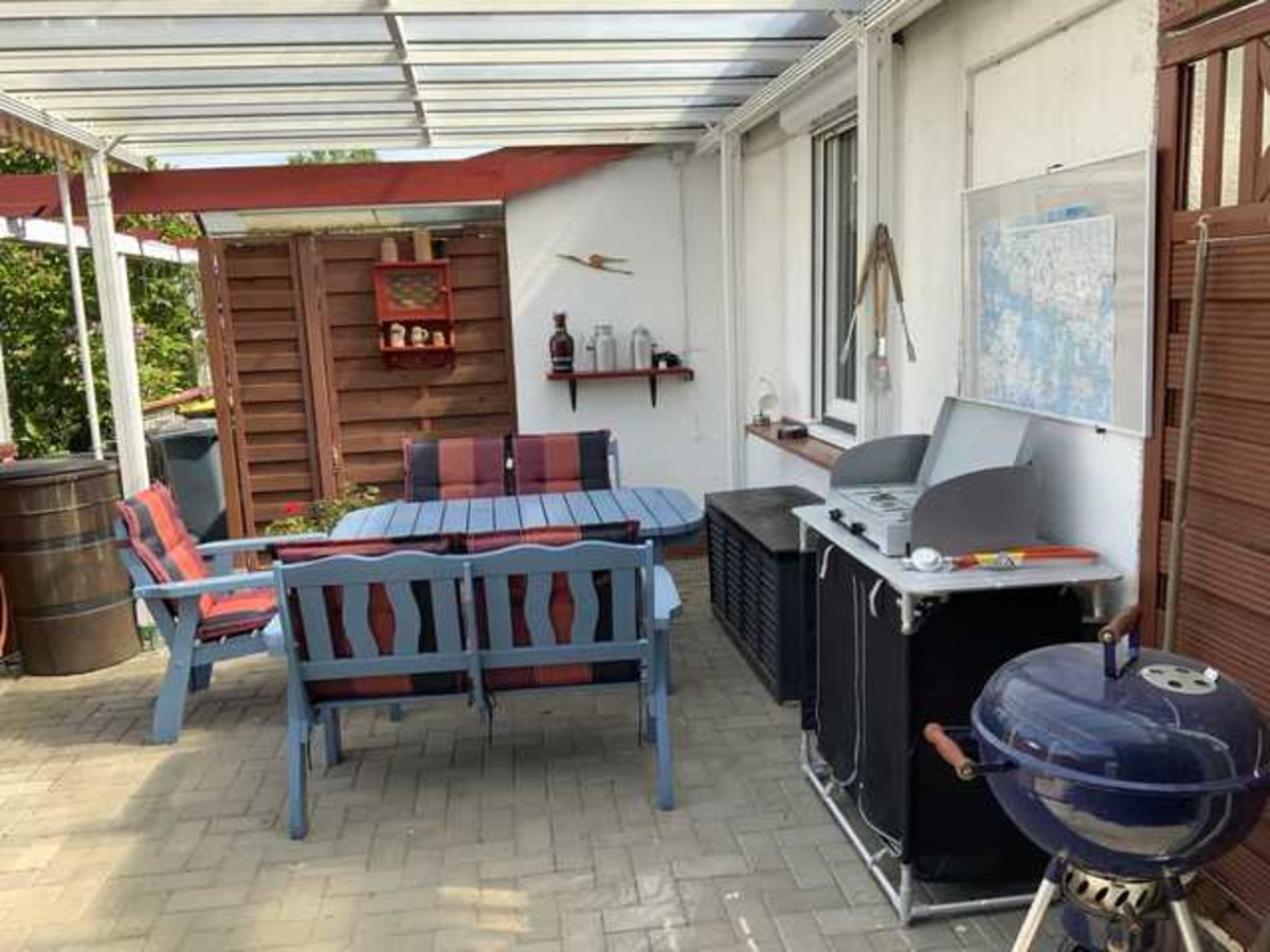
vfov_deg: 48.2
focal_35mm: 29
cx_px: 635
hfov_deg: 61.7
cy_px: 476
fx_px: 1064
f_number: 1.8
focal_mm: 3
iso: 16
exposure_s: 1/482
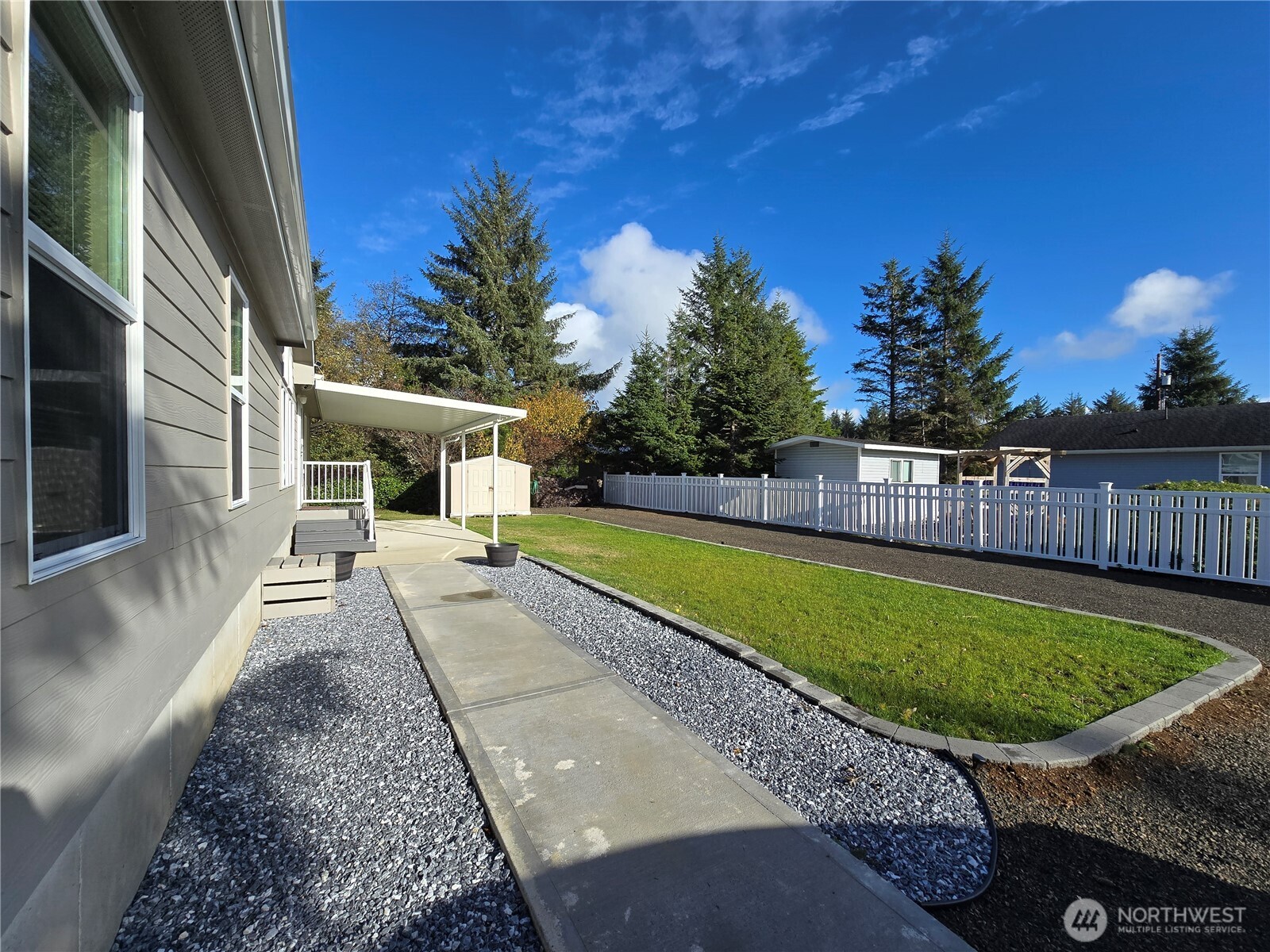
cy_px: 476
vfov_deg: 89.9
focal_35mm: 13
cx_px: 635
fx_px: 477
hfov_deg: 106.2
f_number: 2.2
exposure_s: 1/2066
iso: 50
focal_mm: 2.2
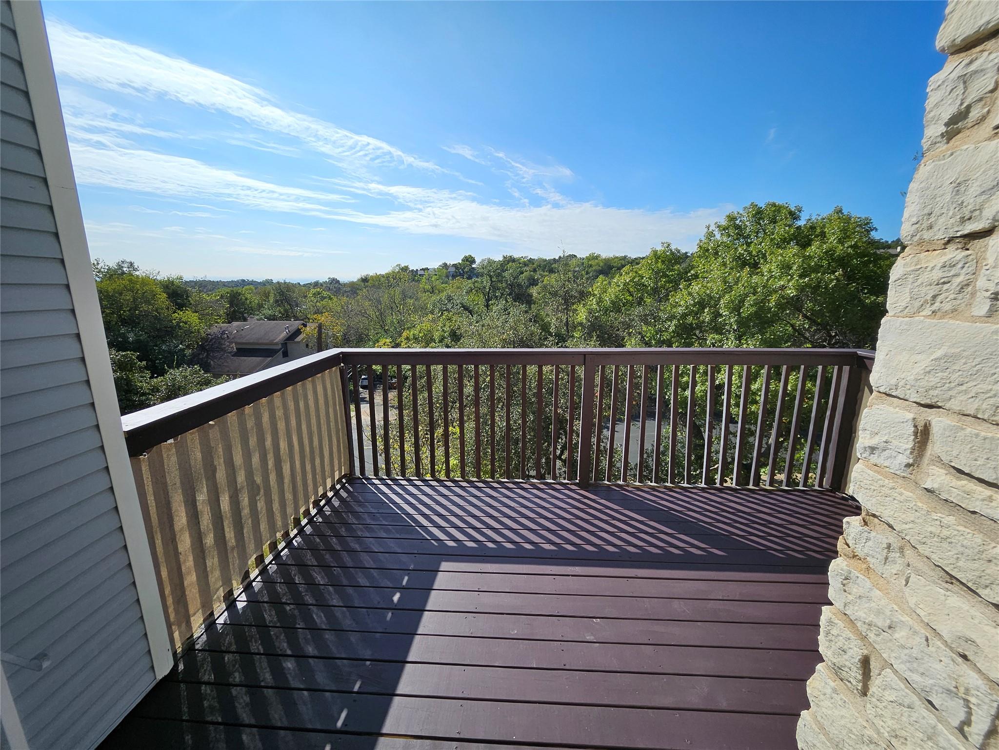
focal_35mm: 13
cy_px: 375
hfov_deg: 106.2
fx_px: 375
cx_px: 500
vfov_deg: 89.9
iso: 32
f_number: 2.2
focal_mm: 1.74
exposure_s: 1/2131
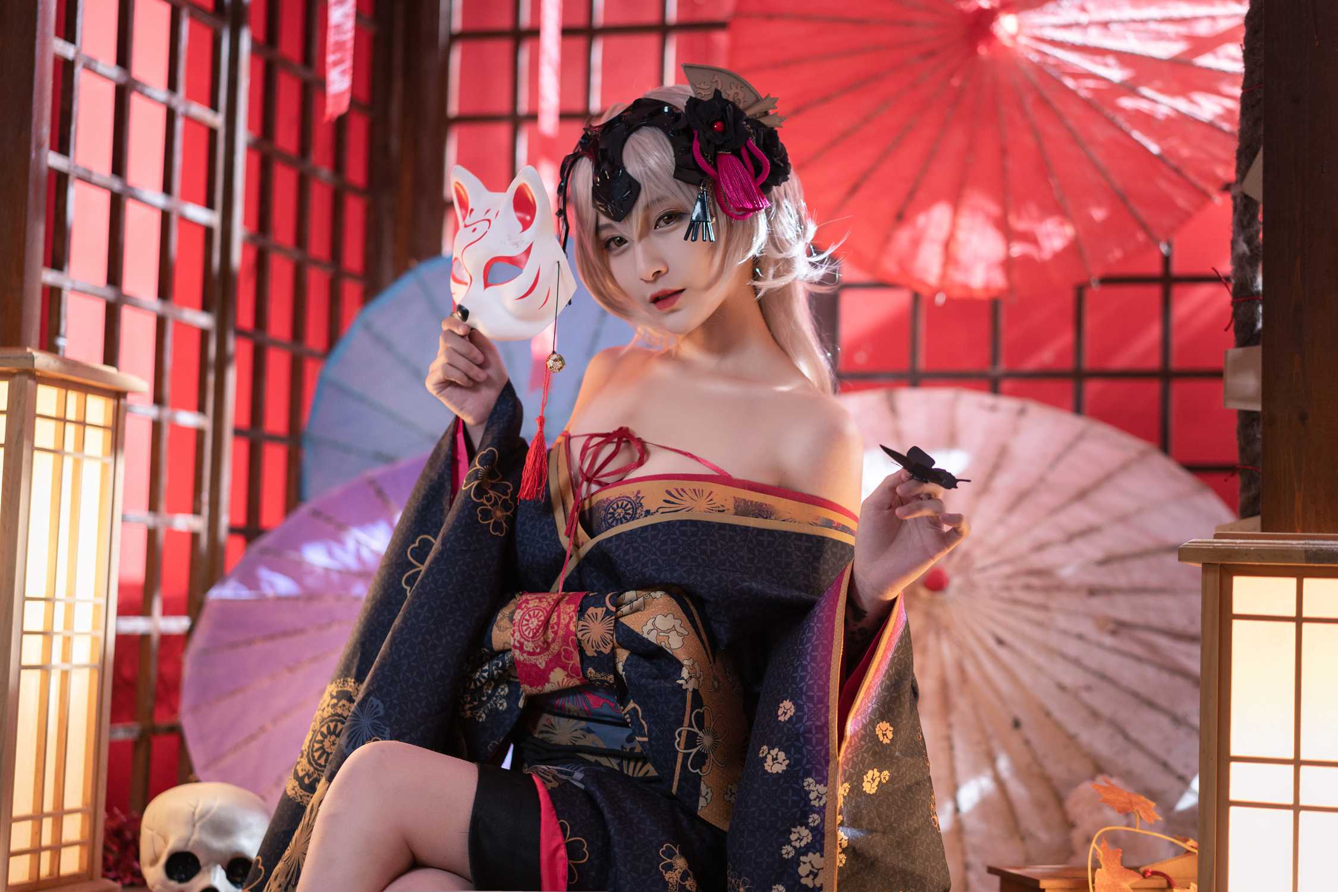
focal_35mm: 55
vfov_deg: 24.6
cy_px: 446
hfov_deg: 36.2
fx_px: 2044
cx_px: 669
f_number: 2.2
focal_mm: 55
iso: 640
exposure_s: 1/125
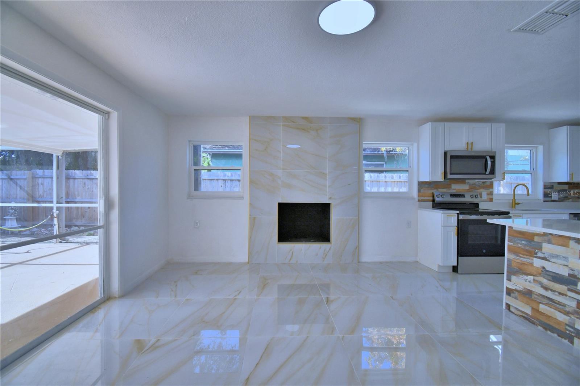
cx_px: 290
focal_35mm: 15
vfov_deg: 77.3
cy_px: 193
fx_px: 242
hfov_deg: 100.4
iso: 200
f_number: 4.5
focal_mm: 10
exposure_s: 1/160
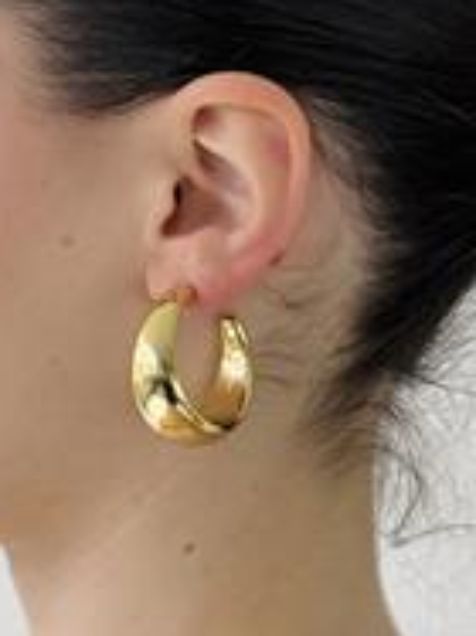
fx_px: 2515
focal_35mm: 137
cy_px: 216
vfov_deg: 14.4
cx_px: 95
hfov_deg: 10.8
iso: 64
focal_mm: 6.76
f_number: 1.78
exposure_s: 1/448
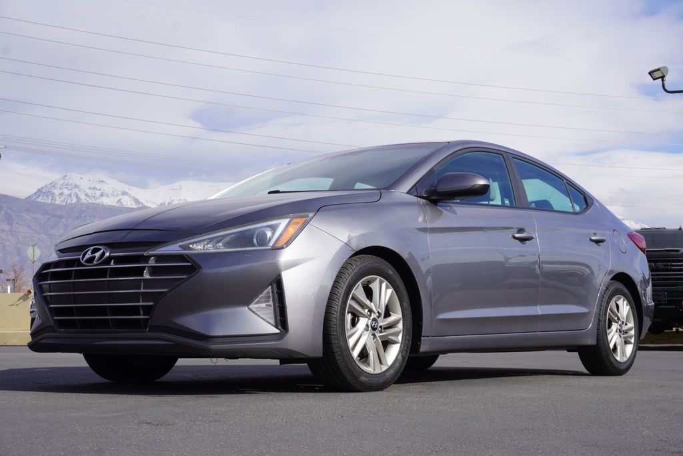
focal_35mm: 52
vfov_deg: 25.8
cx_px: 342
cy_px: 228
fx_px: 997
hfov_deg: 37.8
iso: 100
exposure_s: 1/160
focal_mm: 35
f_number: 11
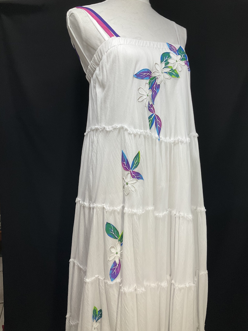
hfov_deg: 48.2
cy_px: 166
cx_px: 124
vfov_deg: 61.7
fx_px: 277
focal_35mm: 29
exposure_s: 1/60
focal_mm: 3
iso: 80
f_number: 1.8
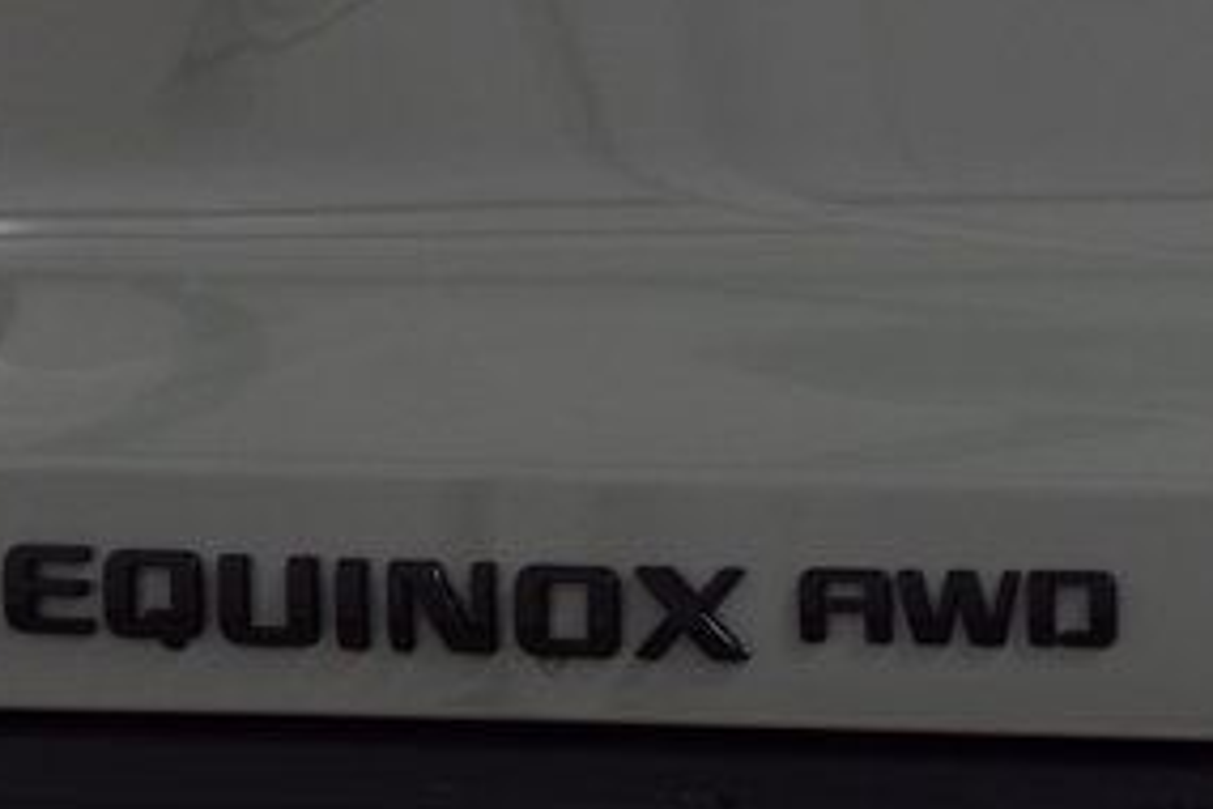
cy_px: 492
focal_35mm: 236
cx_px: 519
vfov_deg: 5.8
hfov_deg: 8.7
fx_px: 7951
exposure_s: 1/125
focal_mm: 70
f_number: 4
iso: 1600
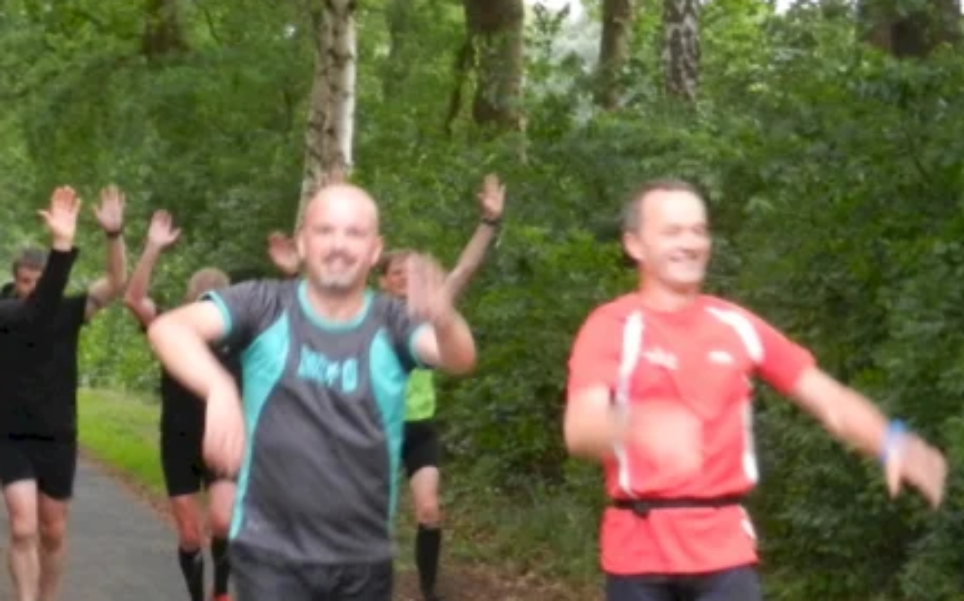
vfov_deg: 9.8
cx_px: 205
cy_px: 539
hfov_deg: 15.6
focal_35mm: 133
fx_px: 3492
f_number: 4.4
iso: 800
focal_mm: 9.4
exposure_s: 1/30
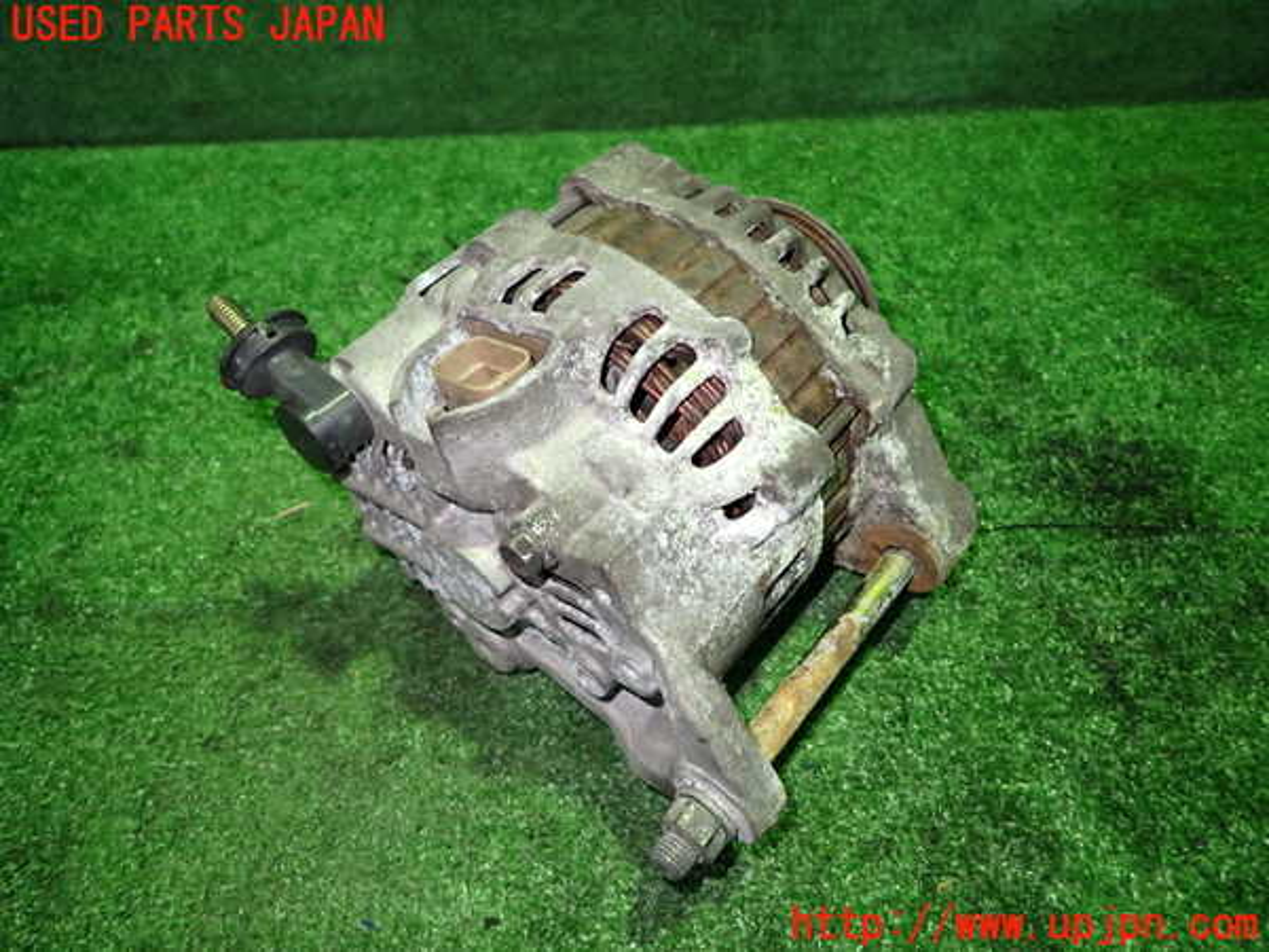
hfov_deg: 69.4
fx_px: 916
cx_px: 634
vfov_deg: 54.9
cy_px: 476
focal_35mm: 25
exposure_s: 1/30
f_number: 2
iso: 400
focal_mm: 4.5
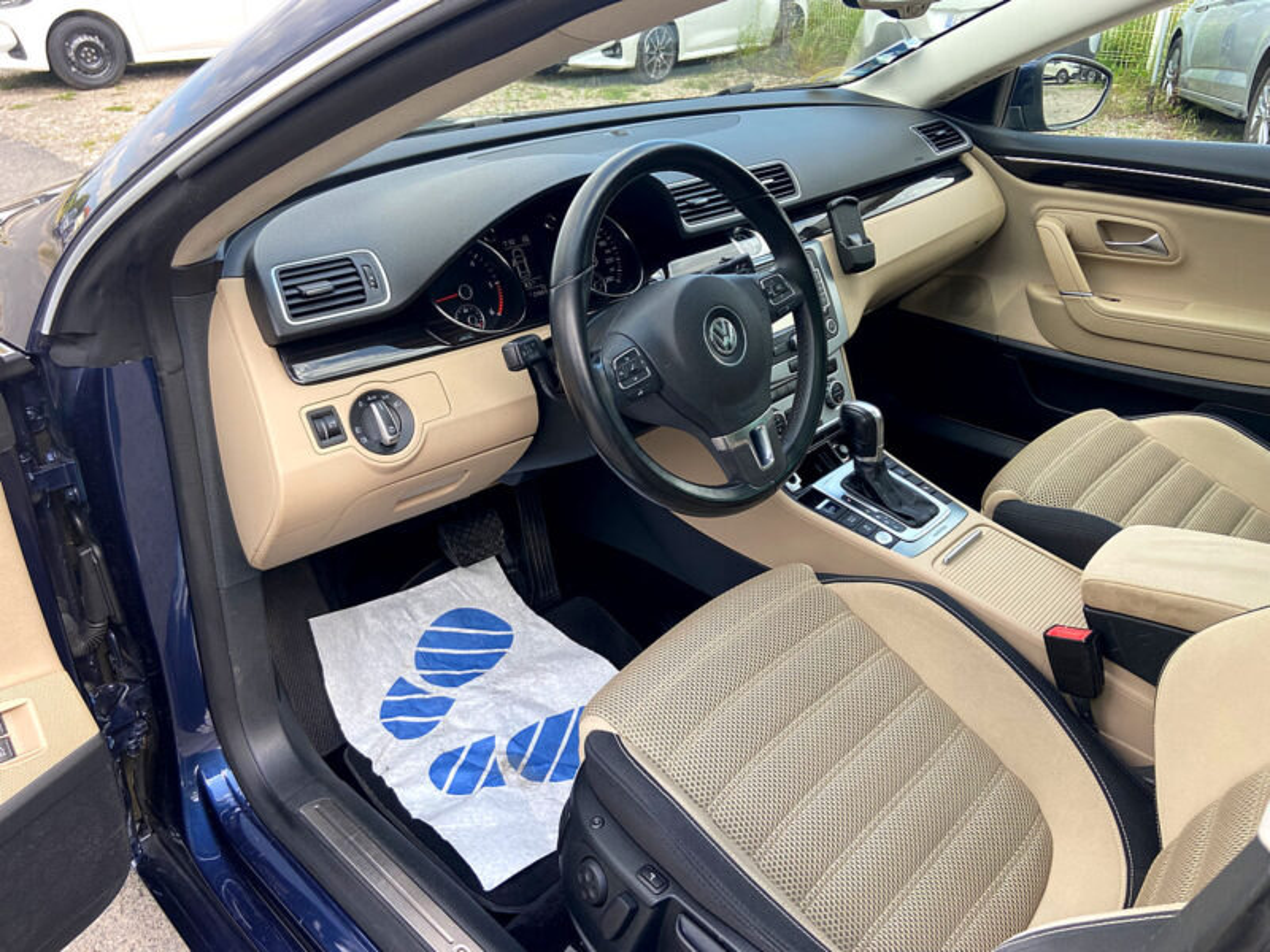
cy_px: 476
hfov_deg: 67.3
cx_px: 635
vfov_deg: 53.1
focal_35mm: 26
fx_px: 954
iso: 32
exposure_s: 1/202
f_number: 1.8
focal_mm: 4.25
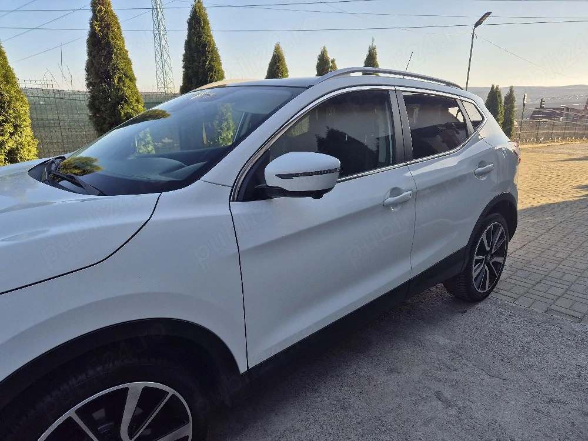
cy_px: 220
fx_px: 391
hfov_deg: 73.9
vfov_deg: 58.9
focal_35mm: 23
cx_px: 294
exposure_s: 1/1250
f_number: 1.8
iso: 25
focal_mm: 5.4
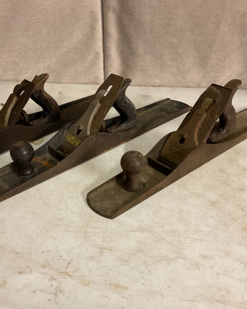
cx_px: 101
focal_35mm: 38
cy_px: 154
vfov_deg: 47.9
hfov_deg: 39.0
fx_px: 347
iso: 250
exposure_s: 1/60
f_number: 1.8
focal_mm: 3
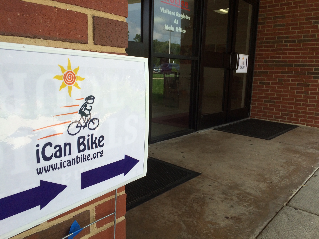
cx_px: 160
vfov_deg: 48.2
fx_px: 267
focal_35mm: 29
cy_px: 120
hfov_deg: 61.7
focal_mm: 4.15
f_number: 2.2
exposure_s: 1/562
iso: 32
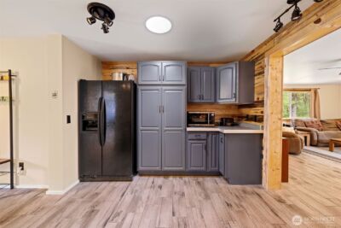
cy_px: 114
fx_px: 133
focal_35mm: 14
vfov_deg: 81.3
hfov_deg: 104.2
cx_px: 170
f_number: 5
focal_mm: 14
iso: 400
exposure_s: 1/5
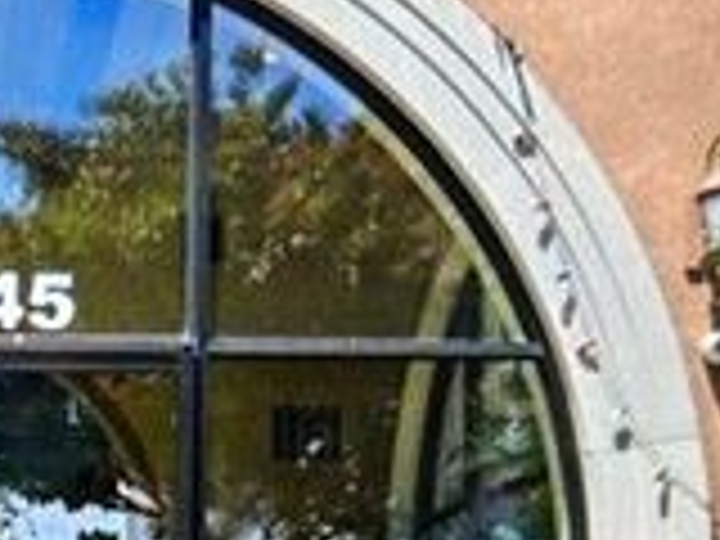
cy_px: 533
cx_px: 50
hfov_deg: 23.4
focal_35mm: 81
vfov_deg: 17.8
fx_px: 1685
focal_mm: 5.7
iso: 125
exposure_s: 1/62
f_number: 1.5
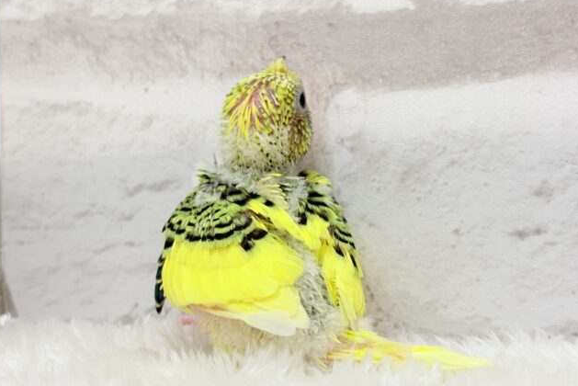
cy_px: 195
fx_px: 883
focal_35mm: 55
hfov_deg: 36.2
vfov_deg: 24.6
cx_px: 289
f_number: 1.6
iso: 50
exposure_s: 1/50
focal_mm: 5.96
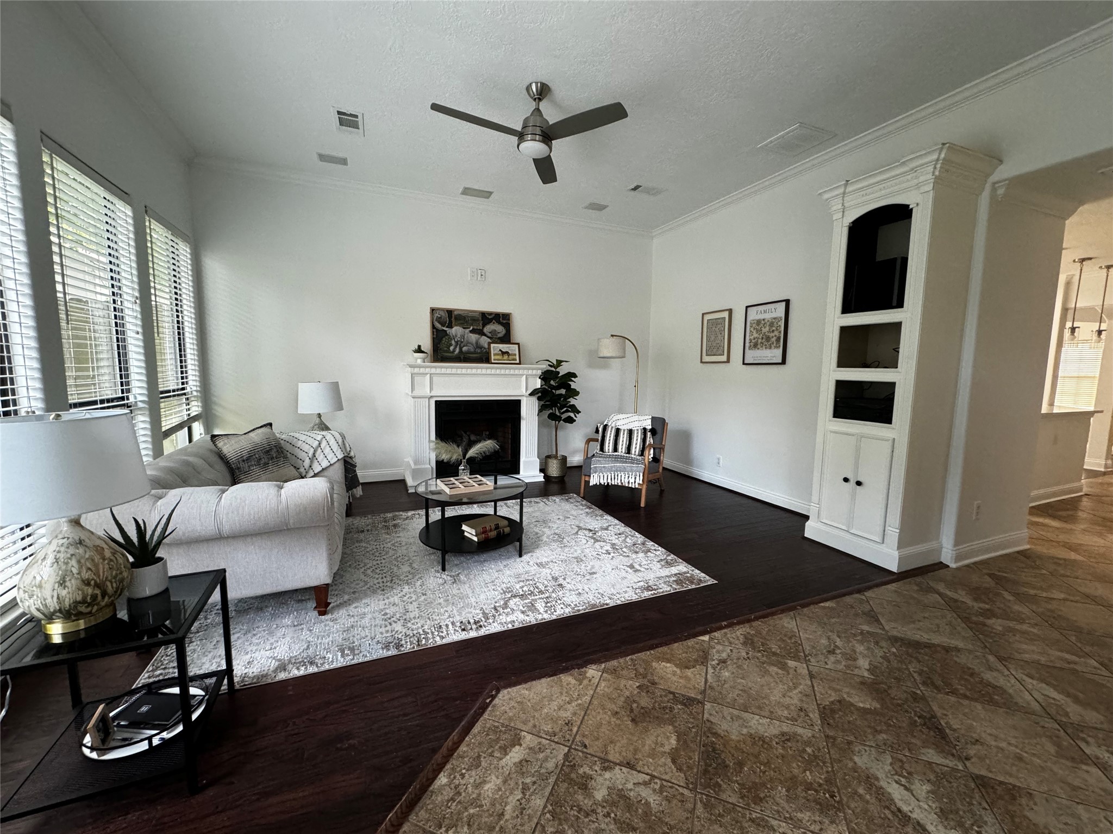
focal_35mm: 14
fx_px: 450
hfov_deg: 102.1
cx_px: 556
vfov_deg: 85.7
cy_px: 417
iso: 400
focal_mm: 2.22
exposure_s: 1/60
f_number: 2.2
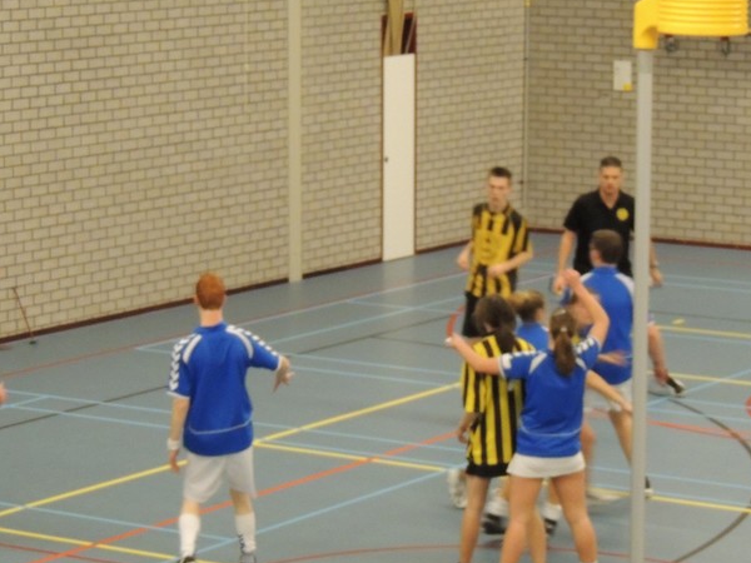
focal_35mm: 145
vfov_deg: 10.2
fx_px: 3146
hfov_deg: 13.6
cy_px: 308
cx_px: 479
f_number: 4
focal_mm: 15.1
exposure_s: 1/50
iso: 800
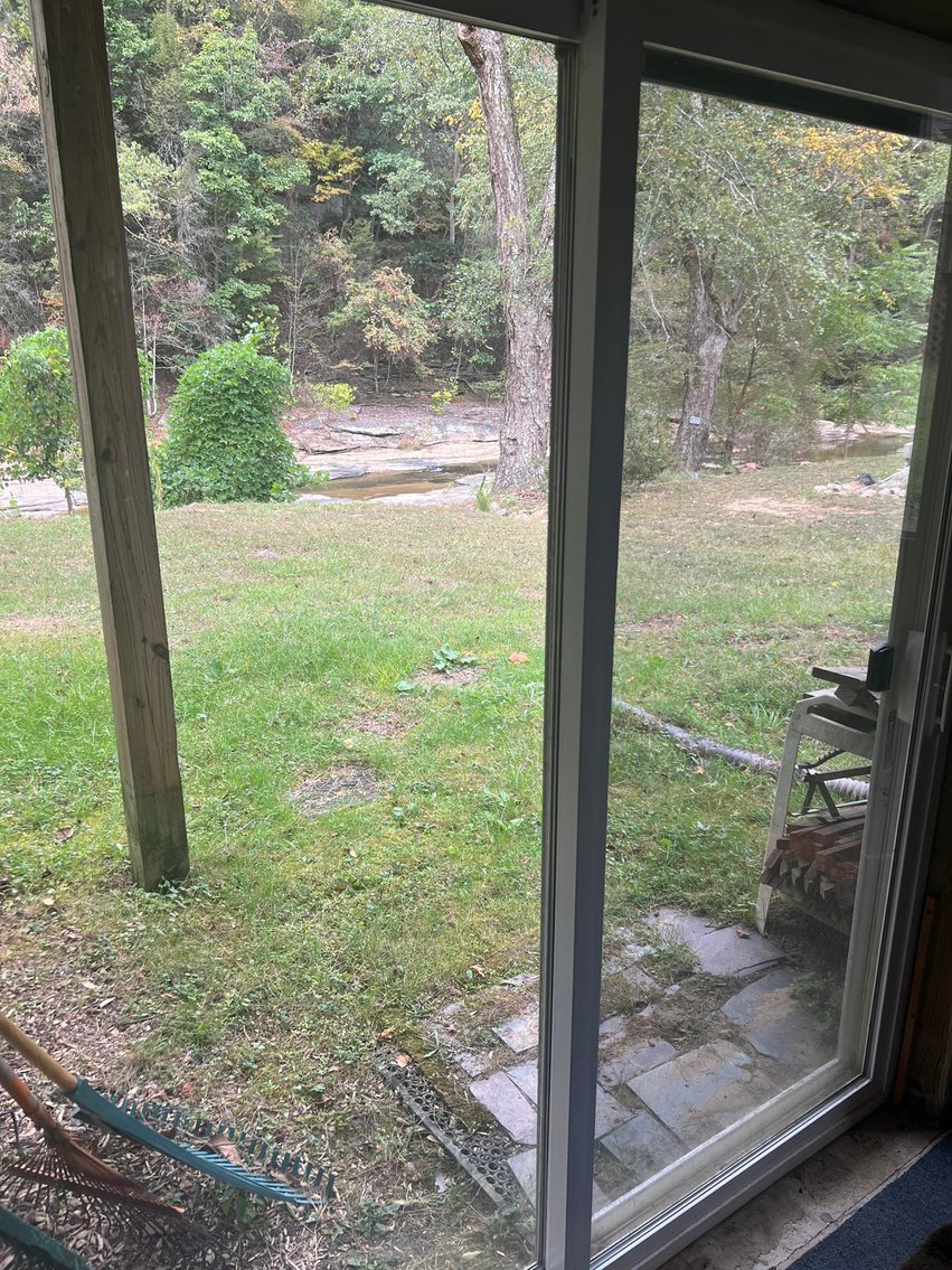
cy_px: 635
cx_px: 476
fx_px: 954
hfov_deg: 53.1
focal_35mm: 26
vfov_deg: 67.3
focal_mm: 5.7
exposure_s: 1/173
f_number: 1.5
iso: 40
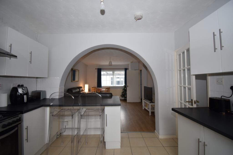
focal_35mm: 15
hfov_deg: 100.4
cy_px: 78
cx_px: 116
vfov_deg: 77.3
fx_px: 97
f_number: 4.5
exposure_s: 1/60
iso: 500
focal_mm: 10
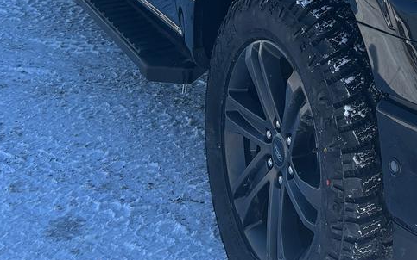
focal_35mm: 73
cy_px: -114
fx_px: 830
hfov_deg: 26.0
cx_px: 465
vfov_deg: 16.5
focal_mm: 5.96
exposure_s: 1/1845
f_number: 1.6
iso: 50
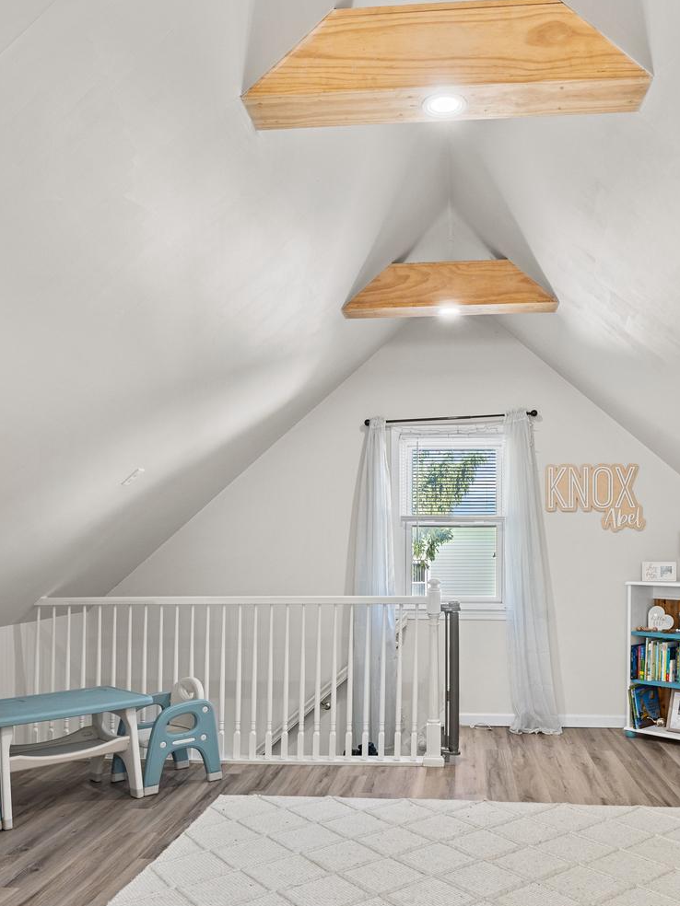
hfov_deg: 44.0
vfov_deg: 56.0
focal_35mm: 32
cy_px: 576
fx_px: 838
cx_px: 395
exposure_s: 1/3
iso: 400
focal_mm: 16
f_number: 8
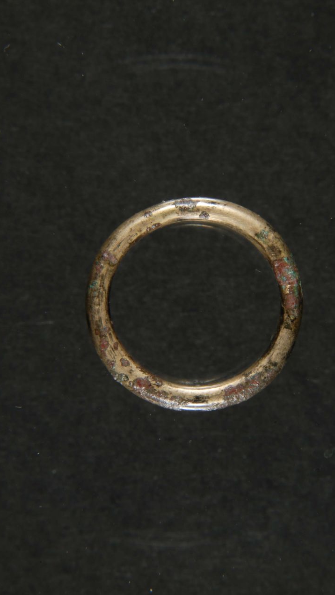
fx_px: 2123
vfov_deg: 16.0
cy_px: 299
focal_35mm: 135
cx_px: 195
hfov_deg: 9.0
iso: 100
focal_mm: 85
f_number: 32
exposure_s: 2.5
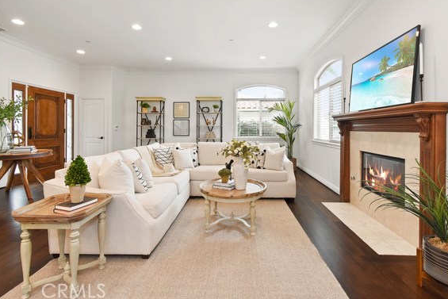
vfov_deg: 70.2
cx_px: 225
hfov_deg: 93.3
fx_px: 212
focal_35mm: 17
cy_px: 133
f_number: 8
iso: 1000
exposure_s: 1/30
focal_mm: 10
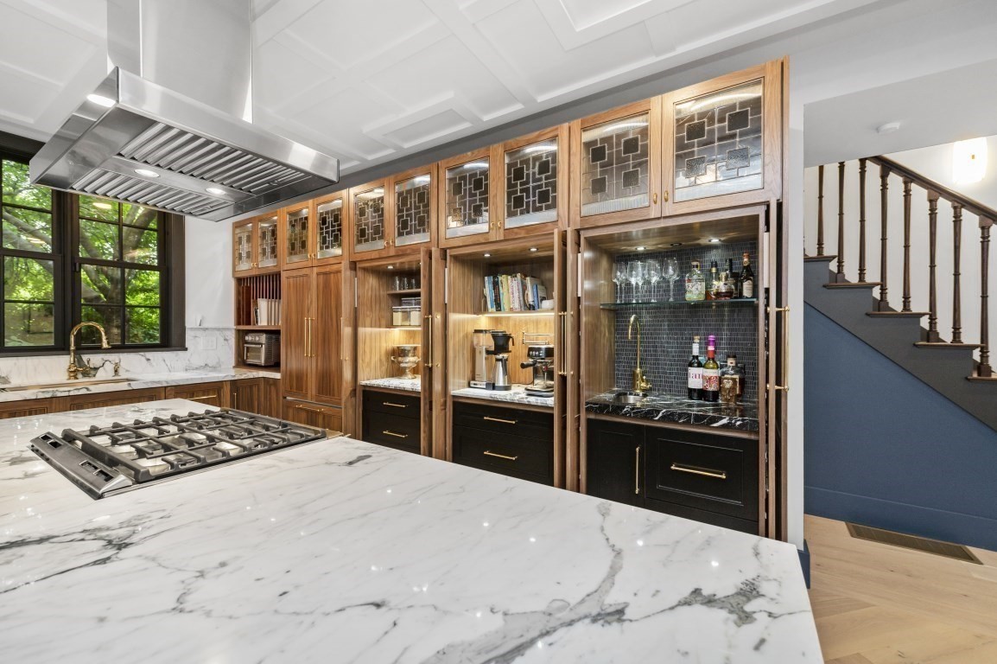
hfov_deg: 104.3
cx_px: 498
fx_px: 387
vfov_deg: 81.1
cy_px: 332
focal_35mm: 14
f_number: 5.6
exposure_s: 1/125
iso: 800
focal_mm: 14
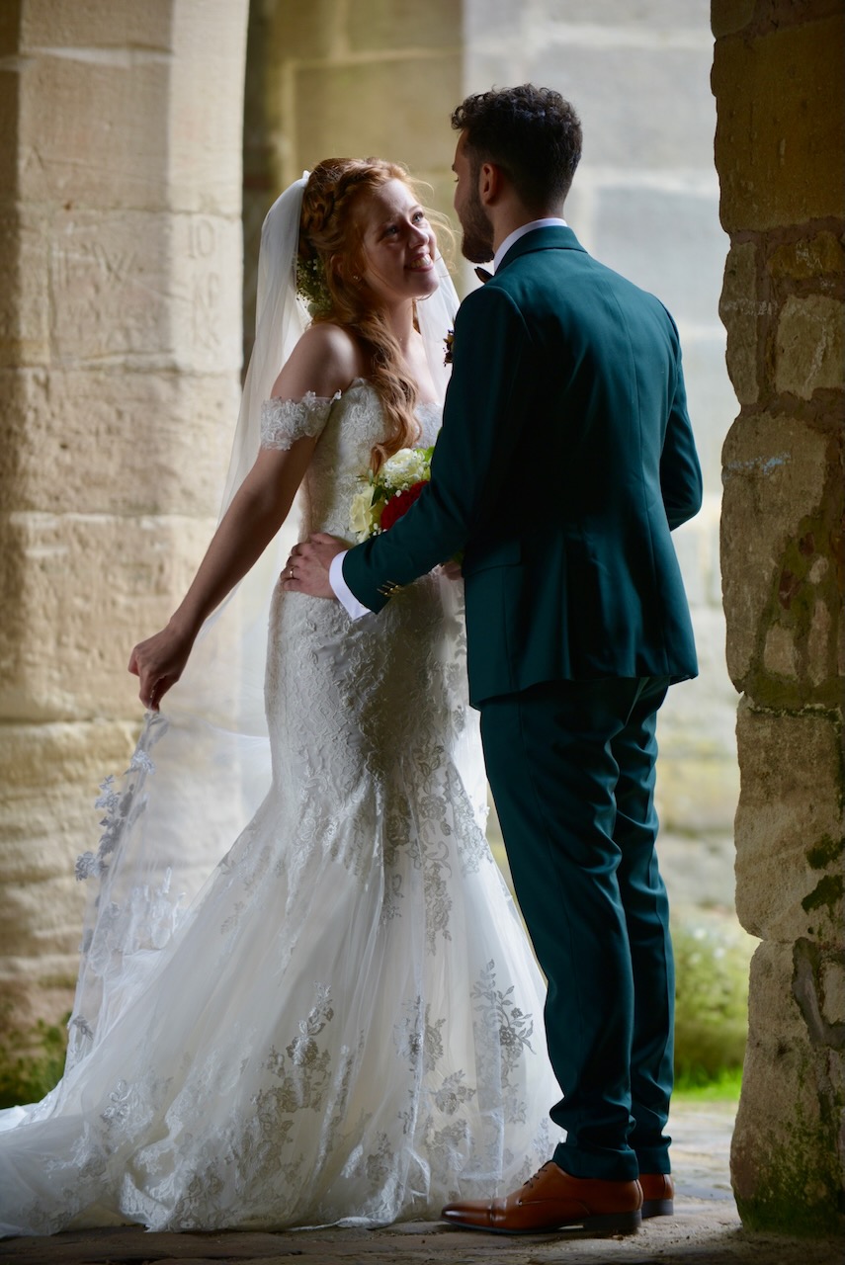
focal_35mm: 200
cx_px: 422
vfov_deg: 10.3
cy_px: 632
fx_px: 7032
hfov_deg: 6.9
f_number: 2.8
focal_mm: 200
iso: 400
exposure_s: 1/250
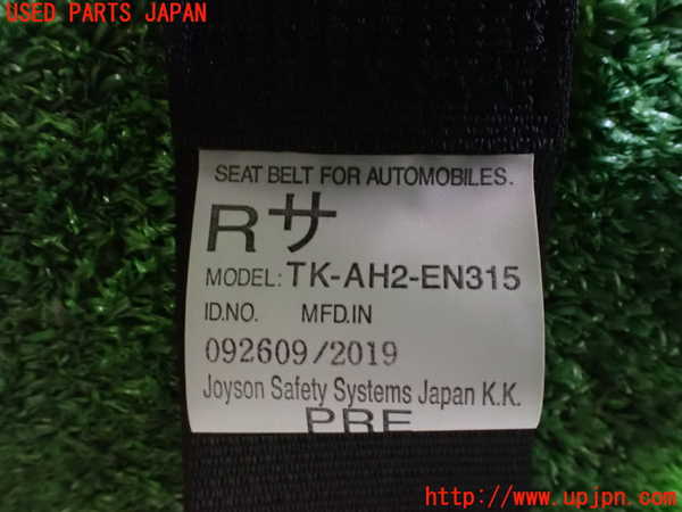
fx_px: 591
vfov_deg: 46.8
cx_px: 341
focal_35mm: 30
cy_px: 256
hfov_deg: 60.0
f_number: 2.3
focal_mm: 5.4
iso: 1600
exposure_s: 1/13
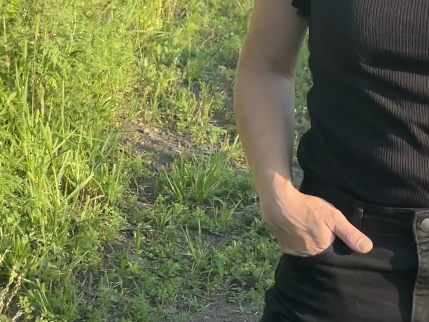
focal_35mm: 131
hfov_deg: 14.8
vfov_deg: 11.2
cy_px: -2
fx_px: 1623
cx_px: 430
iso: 25
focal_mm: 6
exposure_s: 1/226
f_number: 2
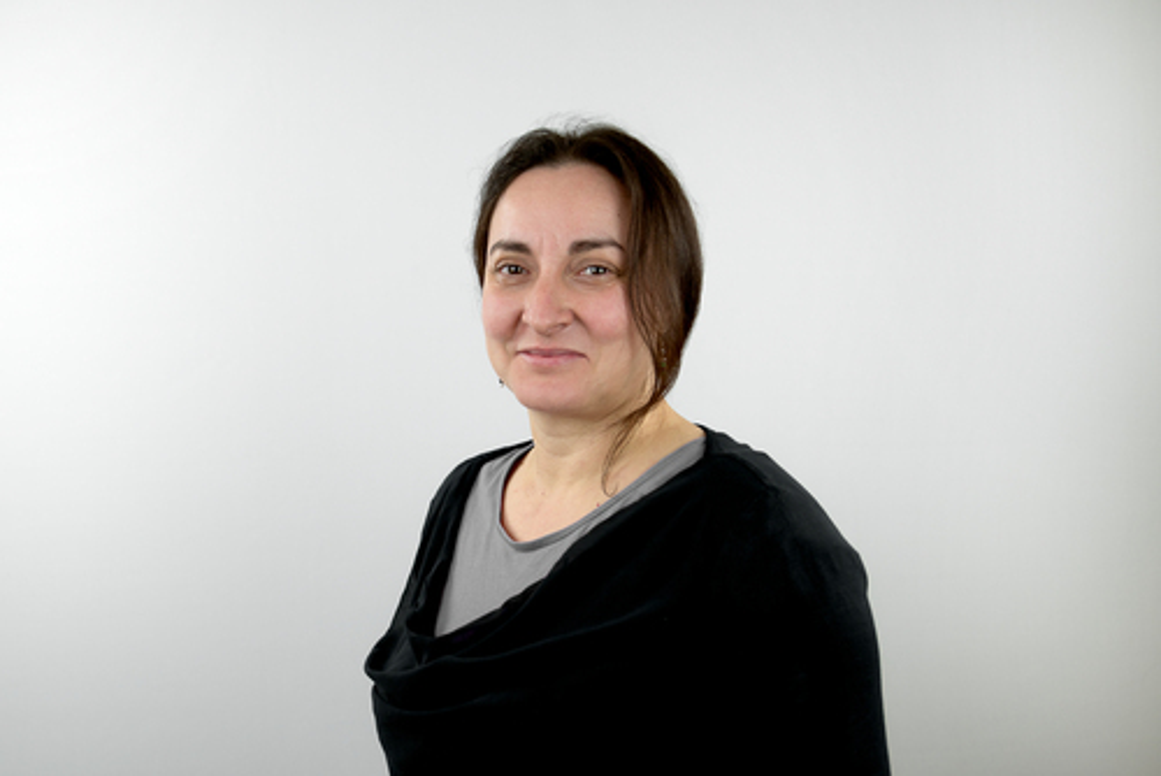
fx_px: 1420
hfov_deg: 44.5
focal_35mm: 44
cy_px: 388
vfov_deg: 30.6
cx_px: 580
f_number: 3.2
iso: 160
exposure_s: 1/250
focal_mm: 44
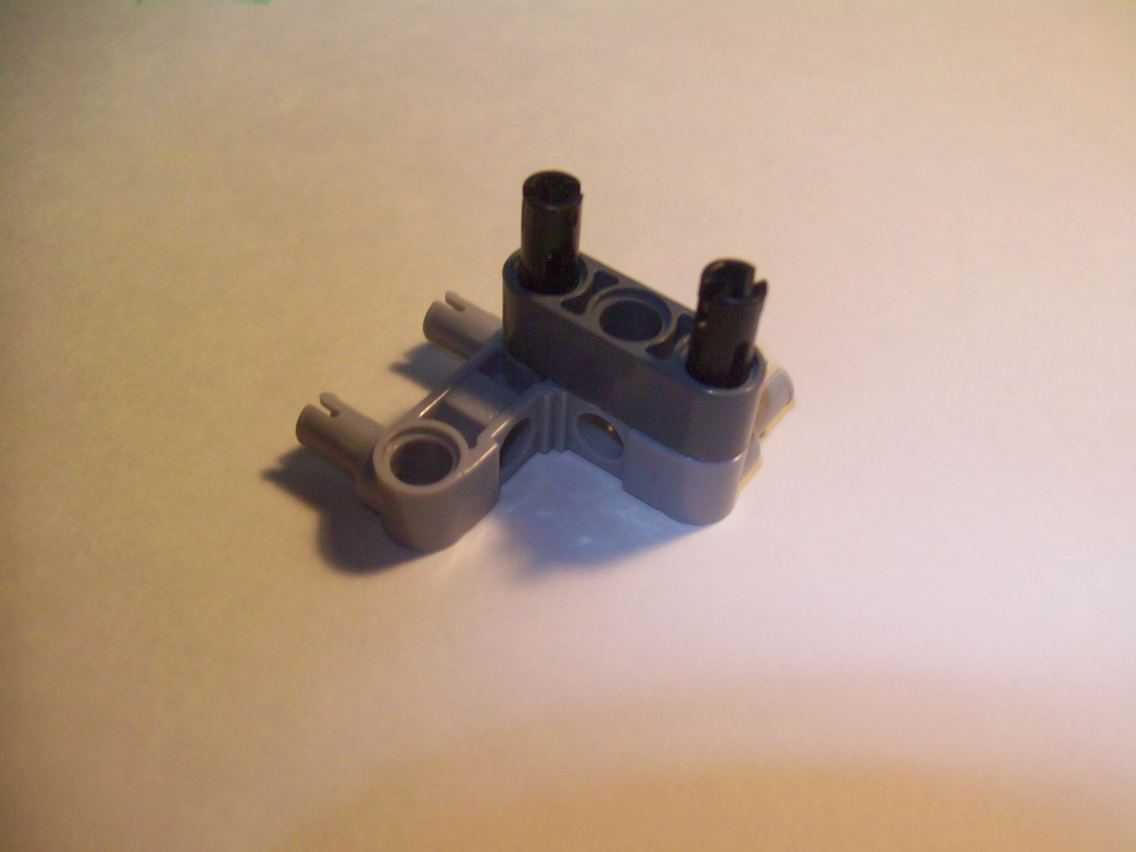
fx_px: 1181
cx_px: 568
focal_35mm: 36
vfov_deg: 39.7
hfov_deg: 51.4
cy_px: 426
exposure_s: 1/64
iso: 80
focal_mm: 6
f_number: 2.7
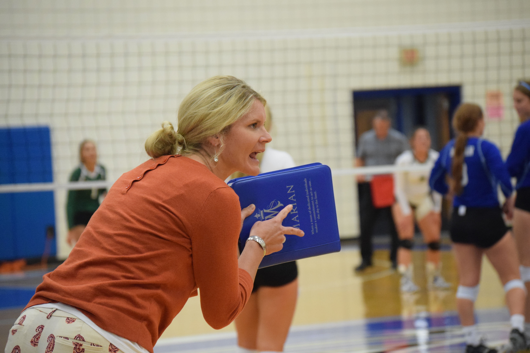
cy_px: 176
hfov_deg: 13.0
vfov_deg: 8.7
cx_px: 265
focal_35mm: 158
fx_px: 2319
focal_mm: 105
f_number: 4.8
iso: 3200
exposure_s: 1/250
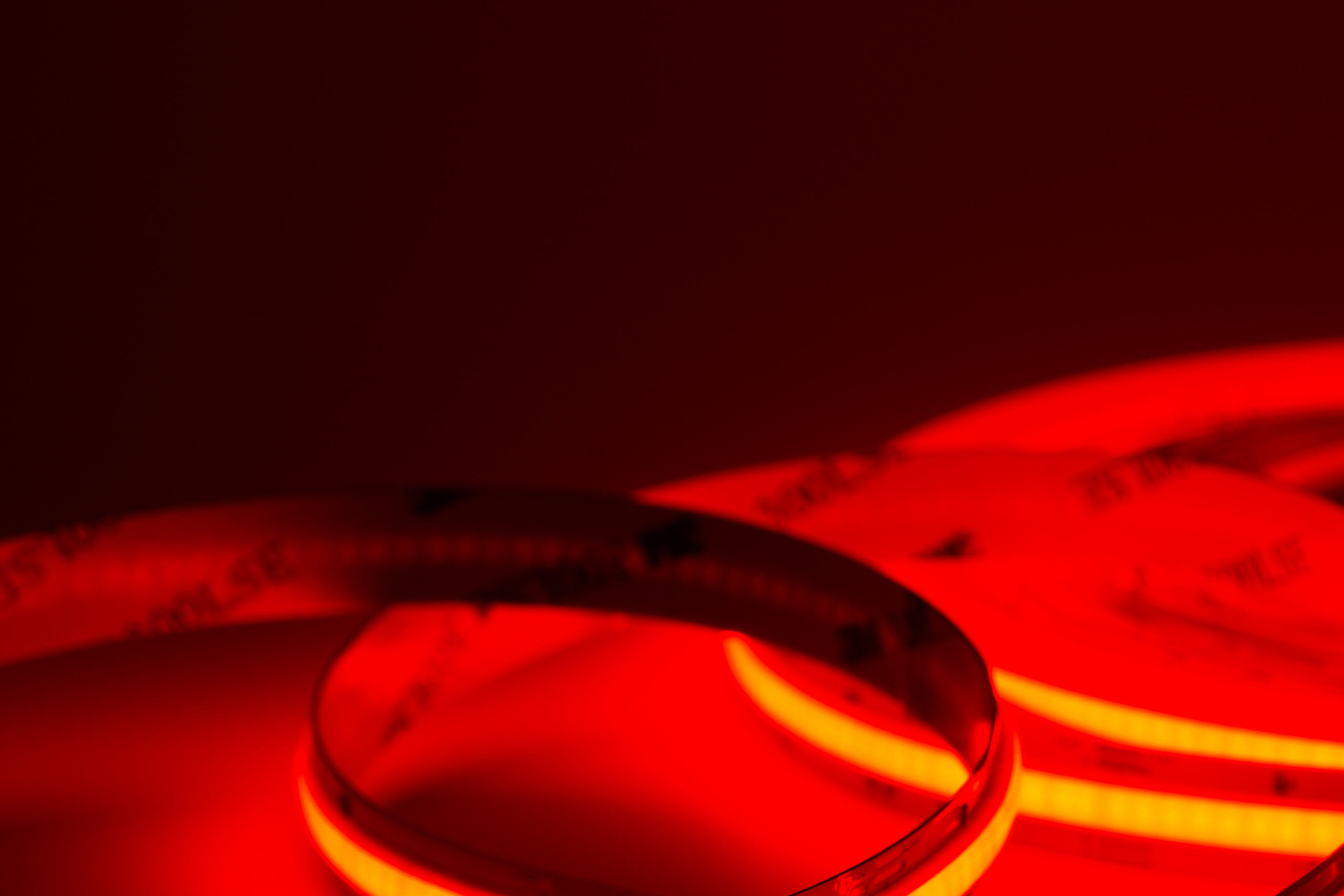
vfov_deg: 8.1
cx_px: 1089
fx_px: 6308
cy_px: 810
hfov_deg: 12.1
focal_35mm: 169
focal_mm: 74
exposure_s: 1/25
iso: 64
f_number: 10
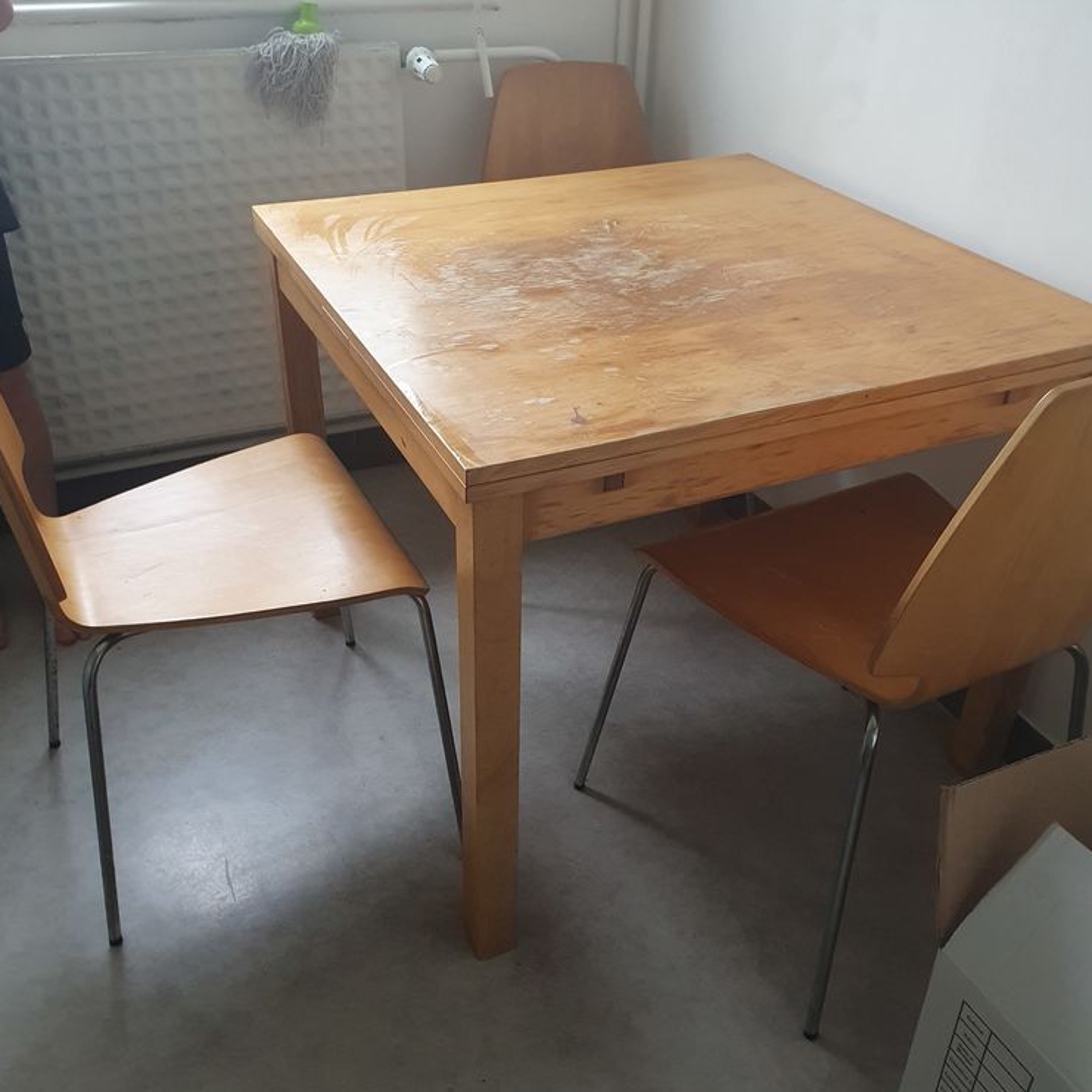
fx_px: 1106
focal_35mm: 31
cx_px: 541
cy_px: 522
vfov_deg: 52.5
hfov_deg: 52.5
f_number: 2.4
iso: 250
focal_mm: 4.32
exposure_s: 1/100
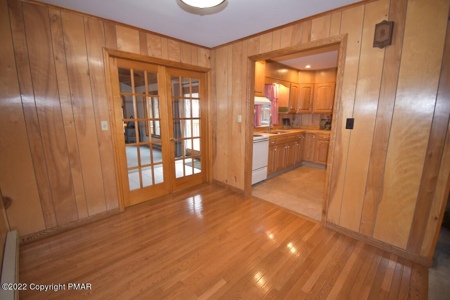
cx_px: 225
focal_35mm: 15
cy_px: 150
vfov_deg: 77.4
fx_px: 188
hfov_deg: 100.4
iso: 1000
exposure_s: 1/30
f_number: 4.5
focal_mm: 10
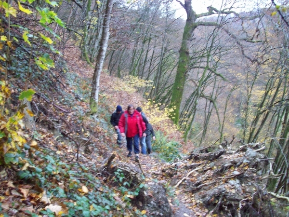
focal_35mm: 37
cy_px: 108
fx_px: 309
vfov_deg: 38.7
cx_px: 144
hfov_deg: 50.1
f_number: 2.8
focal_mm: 6.2
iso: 160
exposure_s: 1/15.3
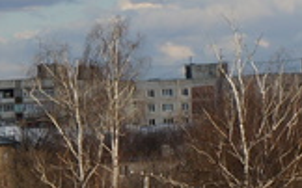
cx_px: -201
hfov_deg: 4.7
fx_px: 3624
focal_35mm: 441
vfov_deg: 3.0
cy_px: 196
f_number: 8
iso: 100
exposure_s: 1/250
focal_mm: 55
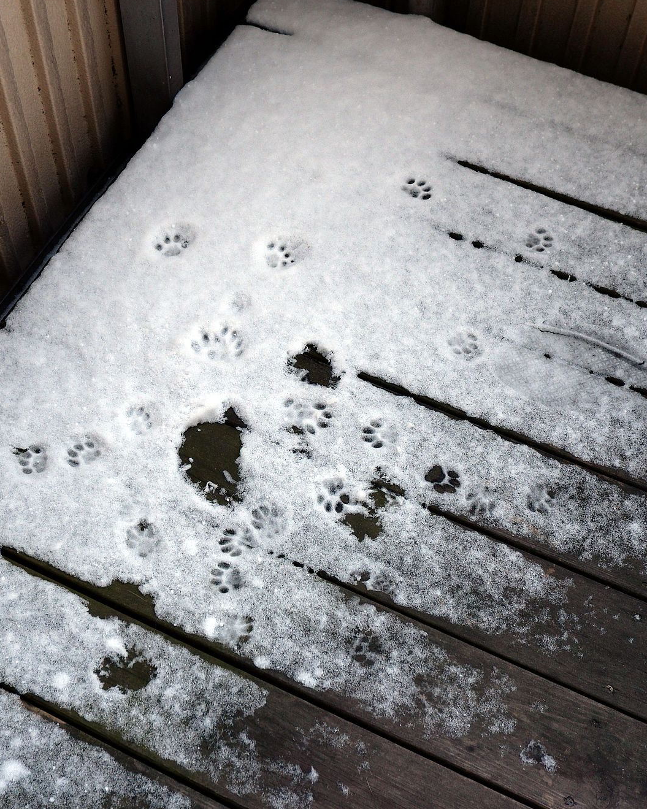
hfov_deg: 32.0
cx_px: 269
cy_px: 405
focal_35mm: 47
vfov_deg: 39.5
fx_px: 1125
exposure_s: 1/34
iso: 320
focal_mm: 22.1
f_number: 4.2
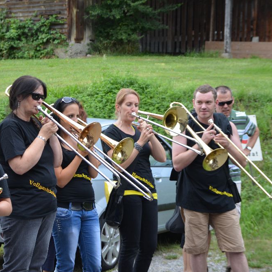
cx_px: 82
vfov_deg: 17.1
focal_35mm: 102
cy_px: 137
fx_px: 907
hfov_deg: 17.0
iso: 220
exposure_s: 1/125
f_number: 5.6
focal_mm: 52
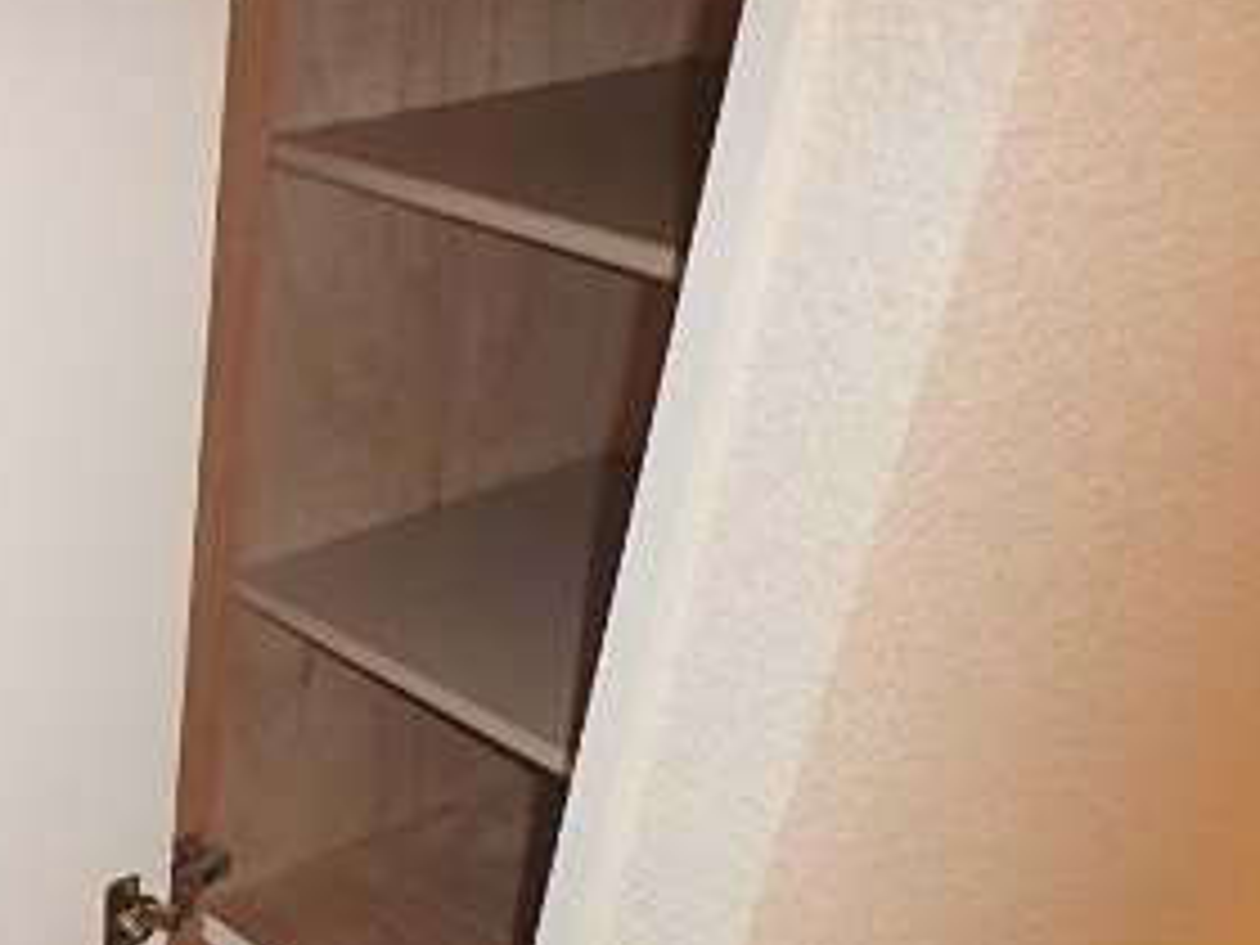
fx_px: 1747
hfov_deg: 35.1
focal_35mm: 48
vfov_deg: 27.6
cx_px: -63
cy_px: 1048
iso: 400
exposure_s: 1/30
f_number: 3.5
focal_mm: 3.7
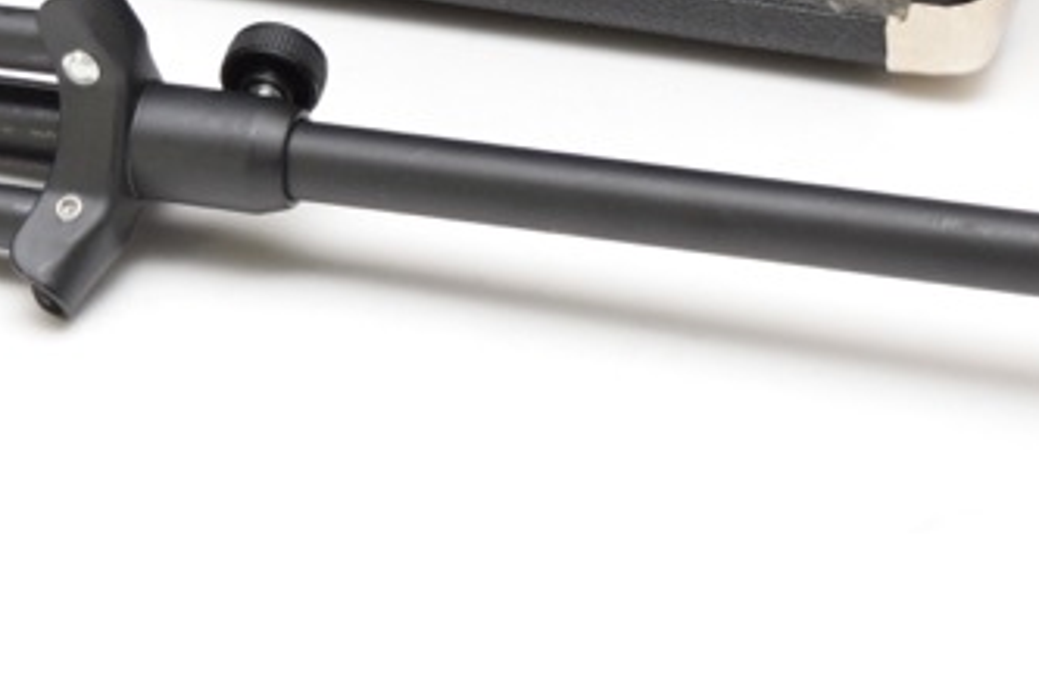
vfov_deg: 8.0
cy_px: -48
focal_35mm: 171
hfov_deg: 12.0
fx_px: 4935
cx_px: 346
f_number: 4.8
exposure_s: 1/60
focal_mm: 38
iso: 1250
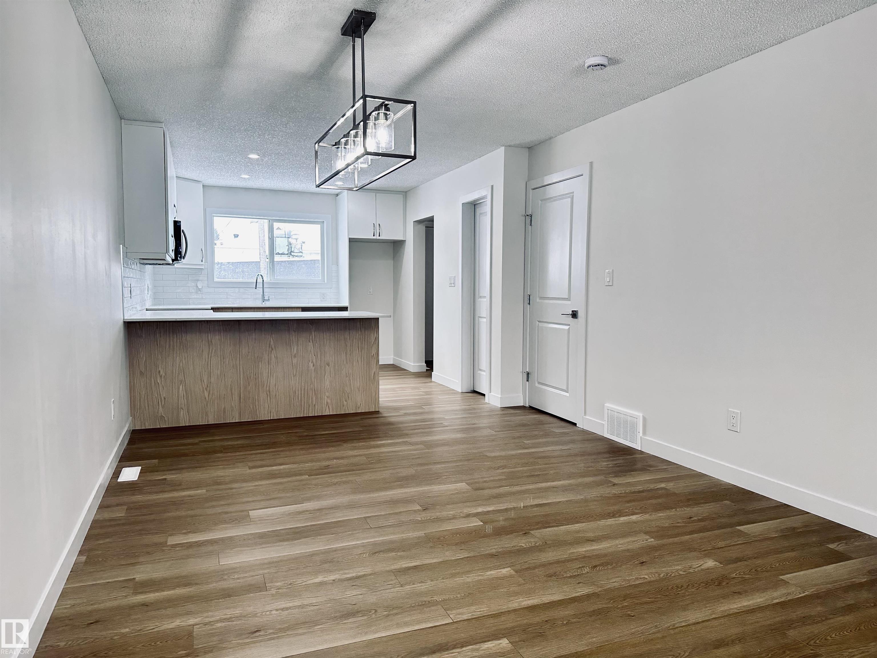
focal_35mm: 24
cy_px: 329
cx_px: 438
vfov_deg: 56.8
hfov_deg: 71.6
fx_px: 608
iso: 160
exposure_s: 1/120
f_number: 1.78
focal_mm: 6.86
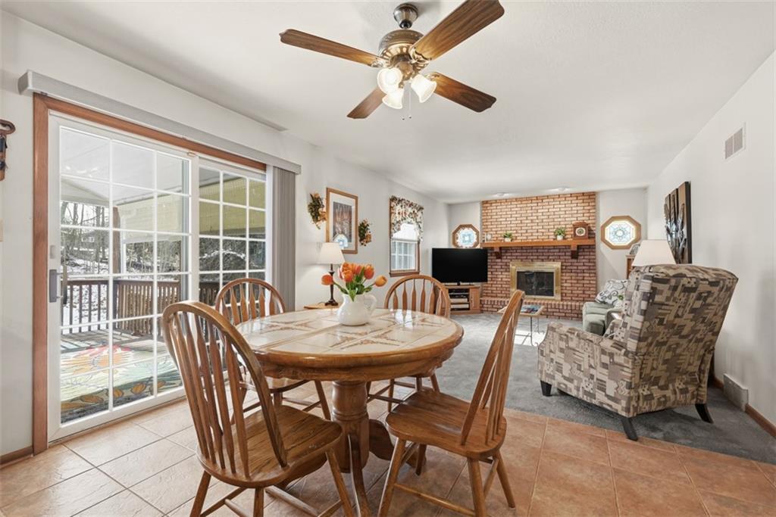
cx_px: 388
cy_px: 258
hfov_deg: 98.5
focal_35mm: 16
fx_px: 334
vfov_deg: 75.5
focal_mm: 15.5
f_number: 8
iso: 400
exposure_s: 1/100
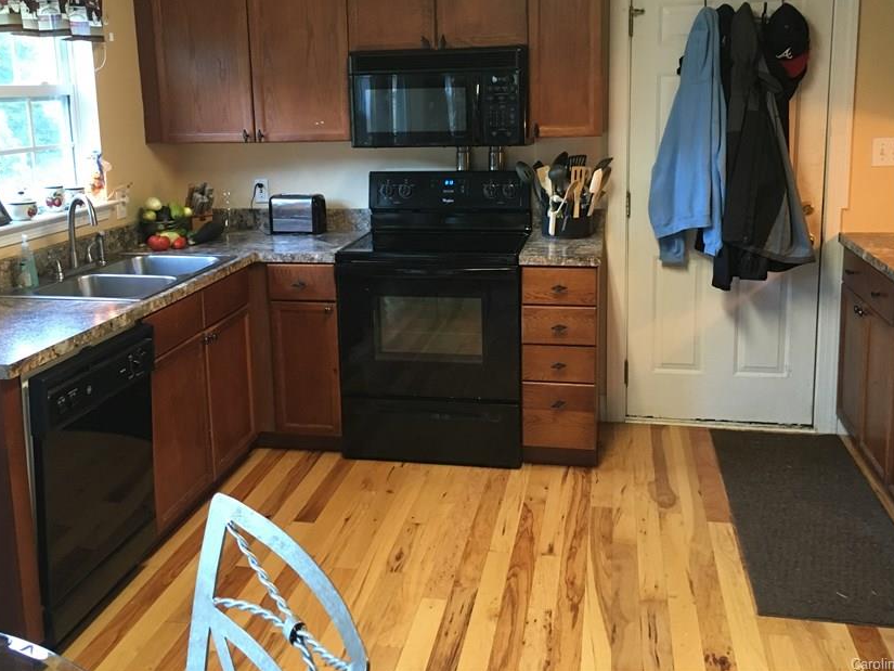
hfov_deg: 51.3
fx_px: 930
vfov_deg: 39.4
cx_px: 420
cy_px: 258
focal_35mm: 36
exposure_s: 1/24
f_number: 2.2
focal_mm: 4.15
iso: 200
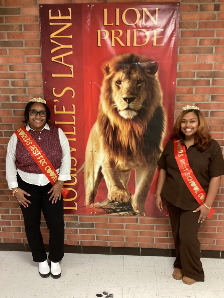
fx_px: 267
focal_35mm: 31
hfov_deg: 45.4
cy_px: 149
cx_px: 112
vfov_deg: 58.4
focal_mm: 3.3
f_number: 2.4
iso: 320
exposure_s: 1/40
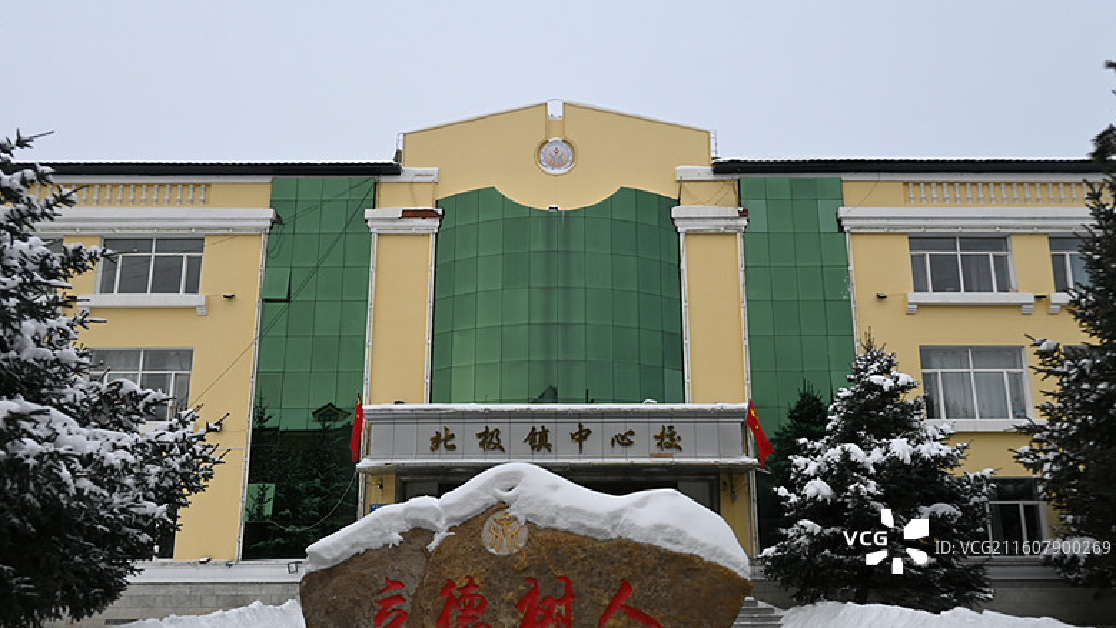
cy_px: 364
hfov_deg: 64.6
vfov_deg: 39.1
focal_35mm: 30
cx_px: 568
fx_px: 882
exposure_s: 1/250
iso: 200
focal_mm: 18.5
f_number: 5.6
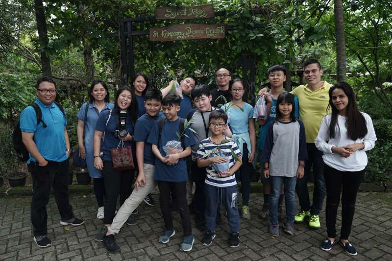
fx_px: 305
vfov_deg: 46.4
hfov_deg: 65.5
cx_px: 196
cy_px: 130
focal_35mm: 28
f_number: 4
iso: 800
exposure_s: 1/125
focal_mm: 28
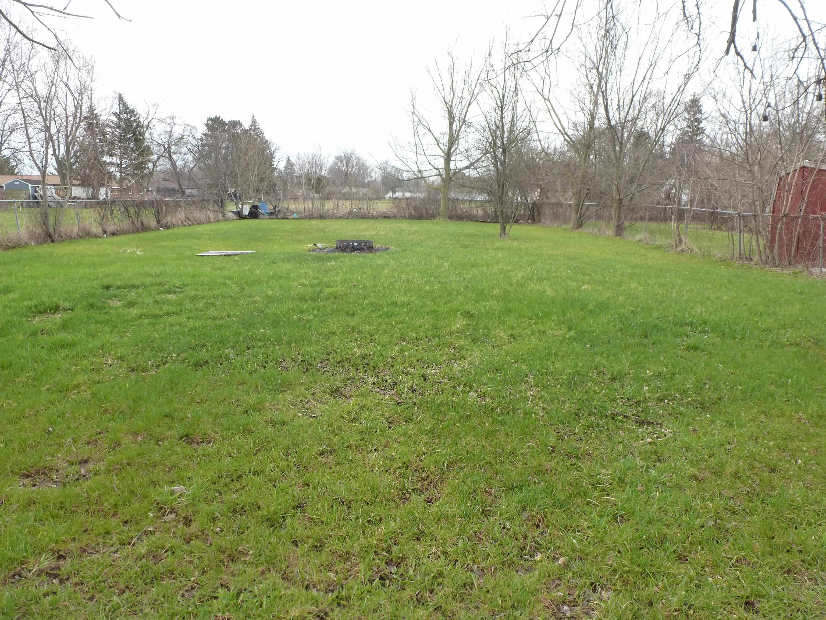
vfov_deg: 56.8
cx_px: 413
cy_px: 310
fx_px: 573
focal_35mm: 24
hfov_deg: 71.6
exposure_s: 1/160
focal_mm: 4.3
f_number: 4
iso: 160
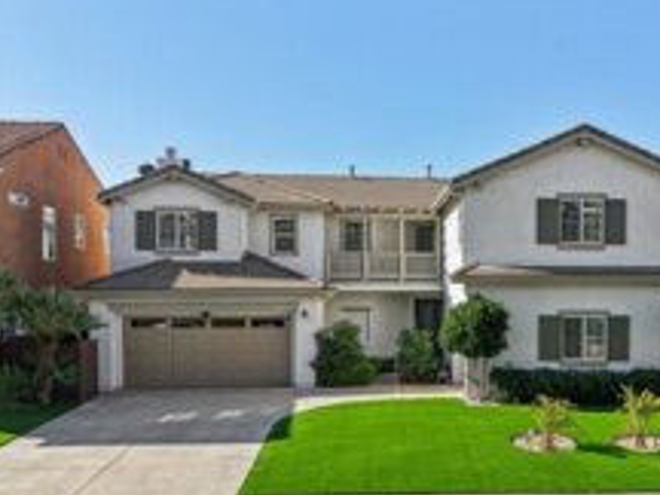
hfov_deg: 46.0
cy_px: 299
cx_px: 443
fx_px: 763
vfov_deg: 35.8
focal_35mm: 40
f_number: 1.8
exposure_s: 1/2500
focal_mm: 8.7
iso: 160
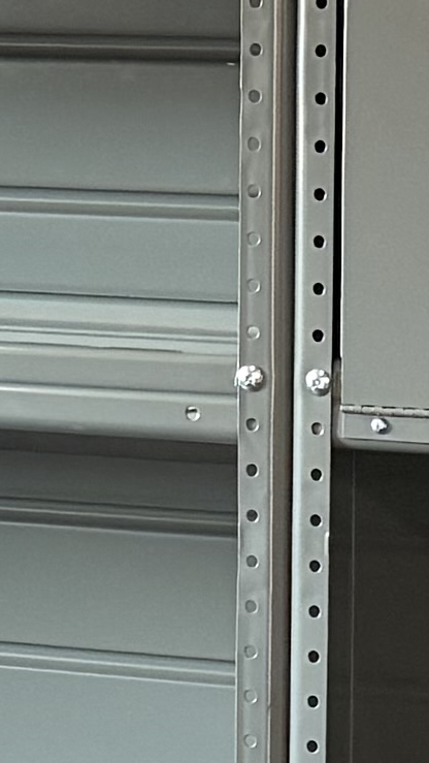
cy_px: 816
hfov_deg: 6.0
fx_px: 4083
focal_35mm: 202
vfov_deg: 10.5
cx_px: 387
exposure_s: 1/60
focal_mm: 6.76
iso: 200
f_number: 1.78
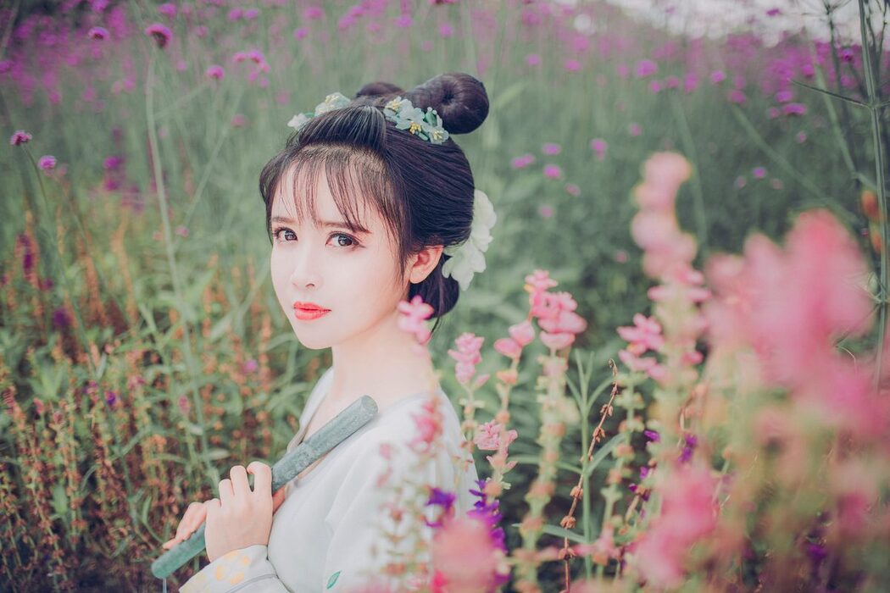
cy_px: 296
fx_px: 840
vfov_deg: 38.9
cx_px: 445
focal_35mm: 34
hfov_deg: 55.8
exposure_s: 1/1600
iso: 100
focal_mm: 35
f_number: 1.4
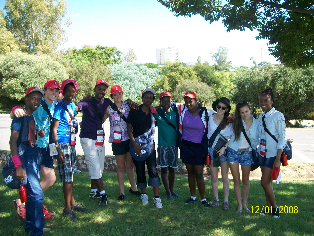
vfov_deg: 41.8
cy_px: 118
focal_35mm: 34
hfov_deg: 54.0
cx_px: 157
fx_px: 308
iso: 64
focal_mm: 6.1
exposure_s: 1/250
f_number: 2.7
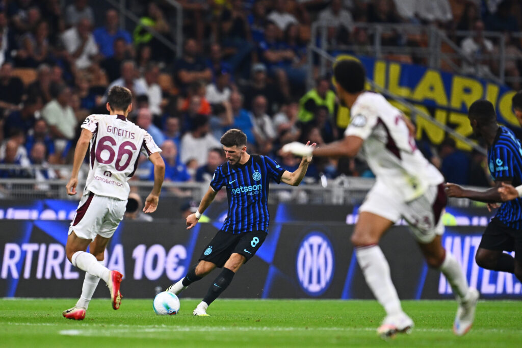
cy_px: 174
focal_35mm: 600
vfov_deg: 2.3
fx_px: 8701
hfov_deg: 3.4
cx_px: 261
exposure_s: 1/1250
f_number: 2.8
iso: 1600
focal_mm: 400
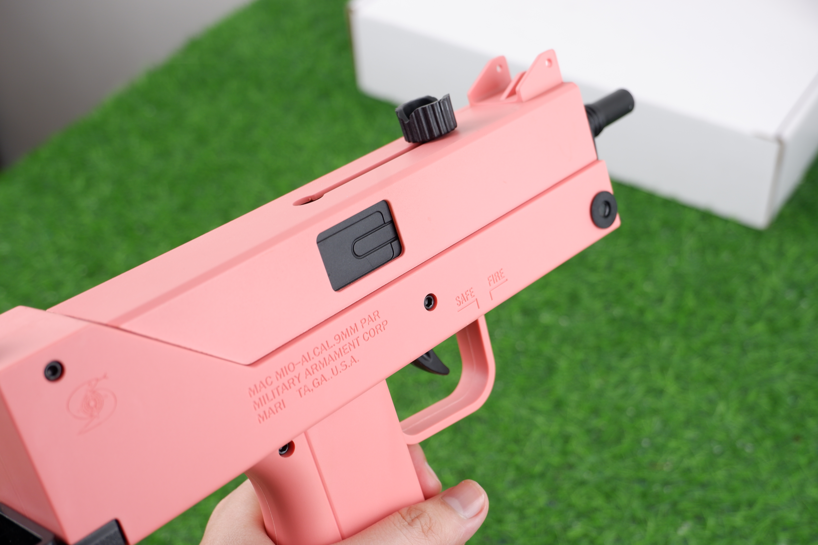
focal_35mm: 48
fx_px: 1091
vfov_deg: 28.1
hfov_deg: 41.1
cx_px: 409
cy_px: 272
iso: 200
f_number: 4.9
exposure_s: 1/60
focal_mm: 32.3
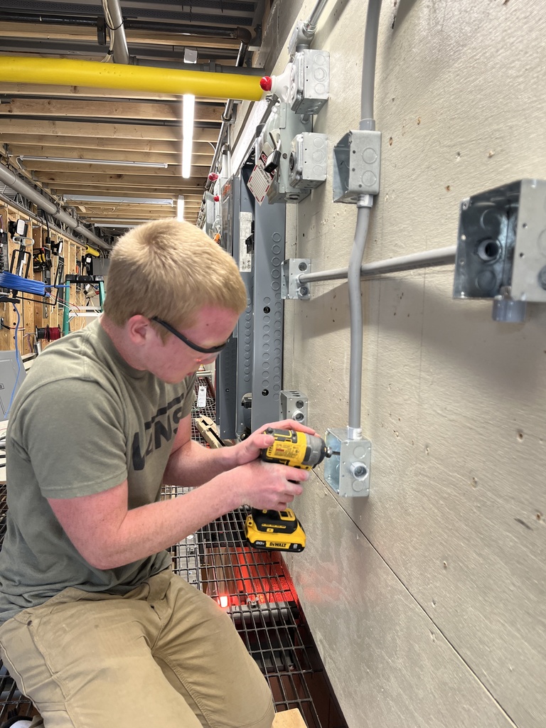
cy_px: 364
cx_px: 273
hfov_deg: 53.1
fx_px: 547
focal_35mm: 26
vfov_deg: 67.3
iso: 125
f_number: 1.6
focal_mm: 5.1
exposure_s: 1/120
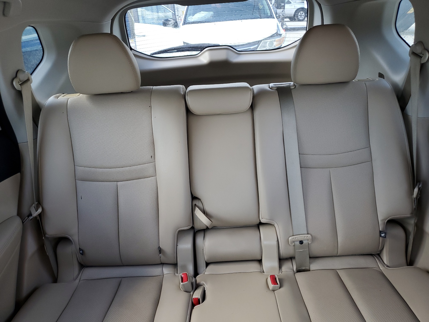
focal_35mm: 26
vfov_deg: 53.1
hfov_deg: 67.3
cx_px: 214
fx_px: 322
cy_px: 161
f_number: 1.5
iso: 60
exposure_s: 1/120
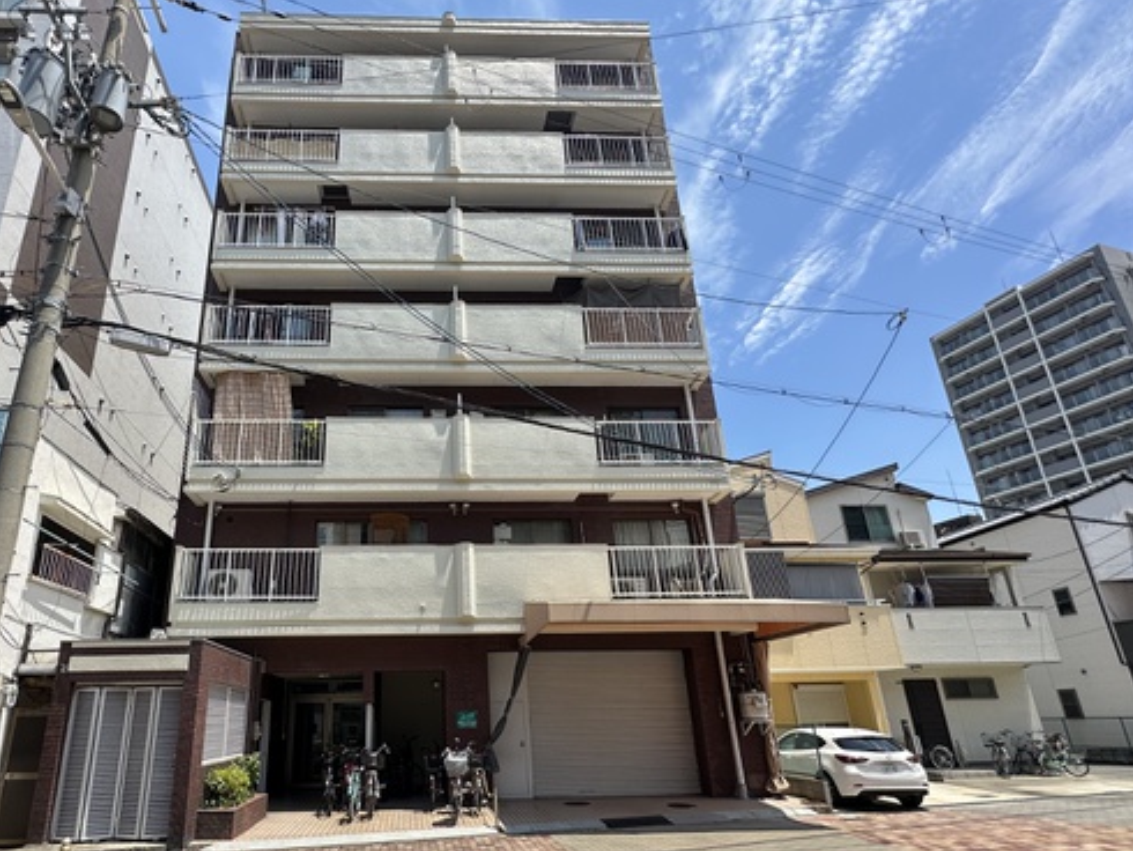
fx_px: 655
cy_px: 498
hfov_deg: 80.4
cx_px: 435
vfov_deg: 65.6
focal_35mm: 20
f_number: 2.2
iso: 40
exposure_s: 1/1033
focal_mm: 2.22
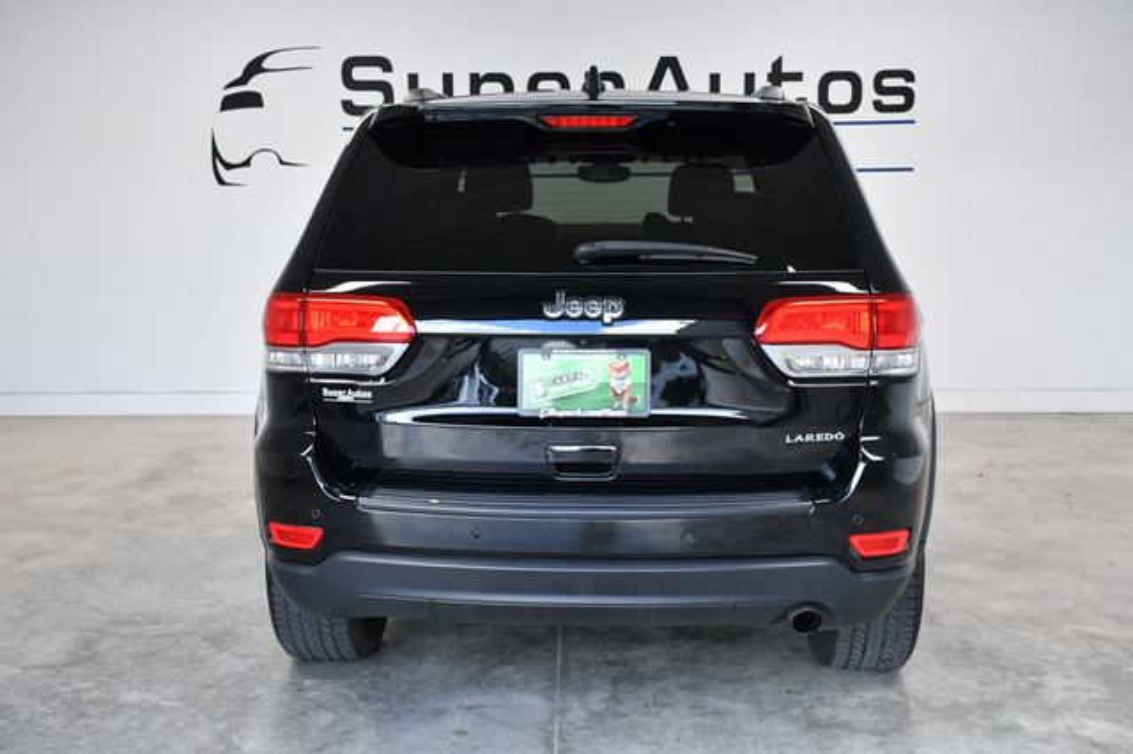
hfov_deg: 48.5
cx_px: 566
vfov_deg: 33.4
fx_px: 1258
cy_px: 377
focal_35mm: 40
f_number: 9
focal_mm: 27
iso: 2500
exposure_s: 1/320
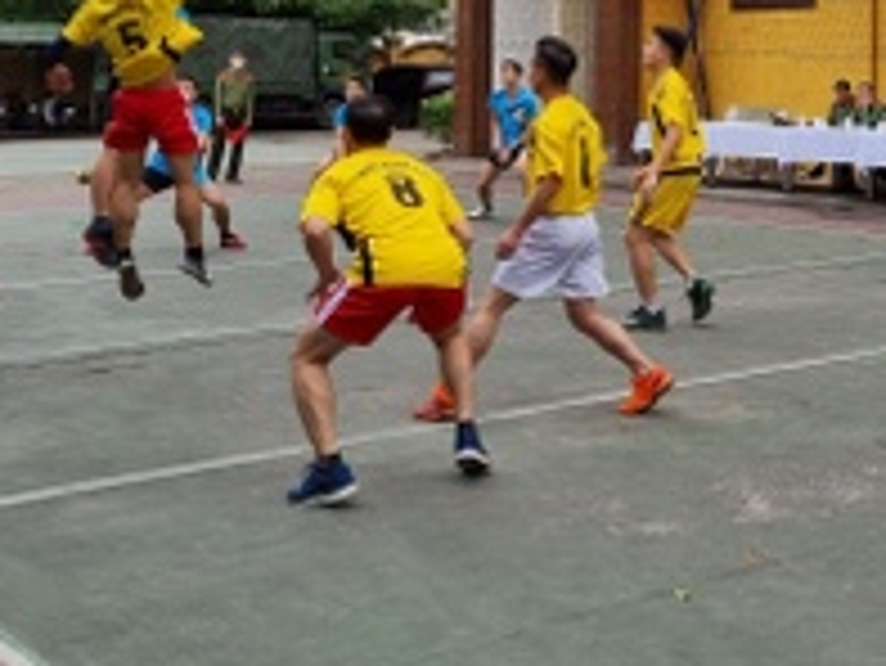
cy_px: -29
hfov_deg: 28.3
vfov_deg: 21.4
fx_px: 1690
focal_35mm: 66
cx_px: 787
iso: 50
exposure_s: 1/536
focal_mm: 5.4
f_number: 1.8
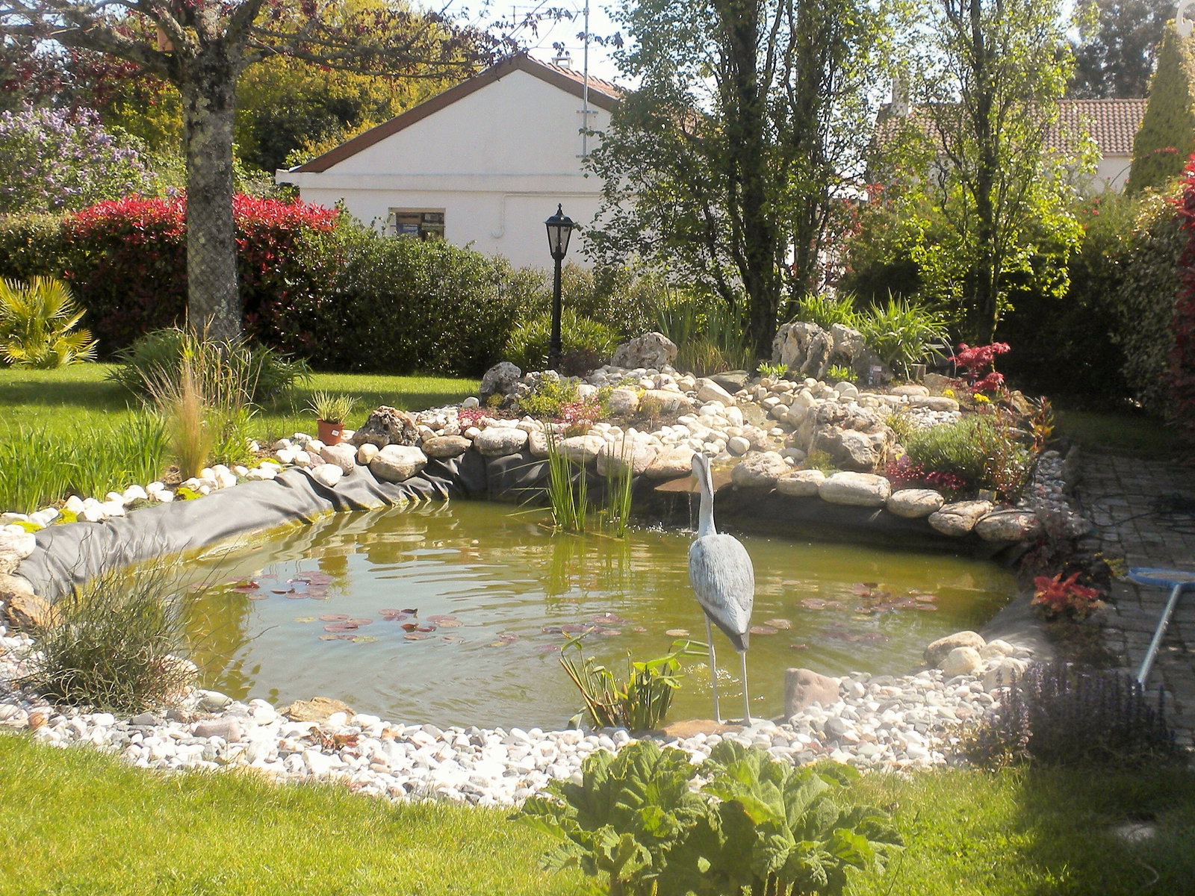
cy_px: 448
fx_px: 1277
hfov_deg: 50.1
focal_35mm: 37
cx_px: 598
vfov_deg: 38.7
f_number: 10
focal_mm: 6.6
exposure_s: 1/69.8
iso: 64
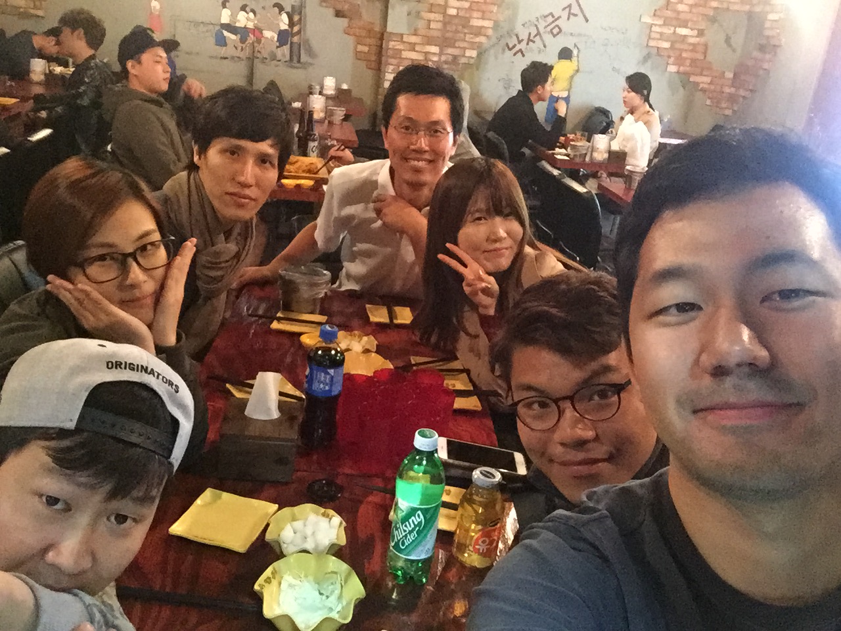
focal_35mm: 31
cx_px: 420
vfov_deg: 45.4
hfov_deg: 58.4
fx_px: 753
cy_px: 316
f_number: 2.2
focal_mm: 2.65
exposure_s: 1/15
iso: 800
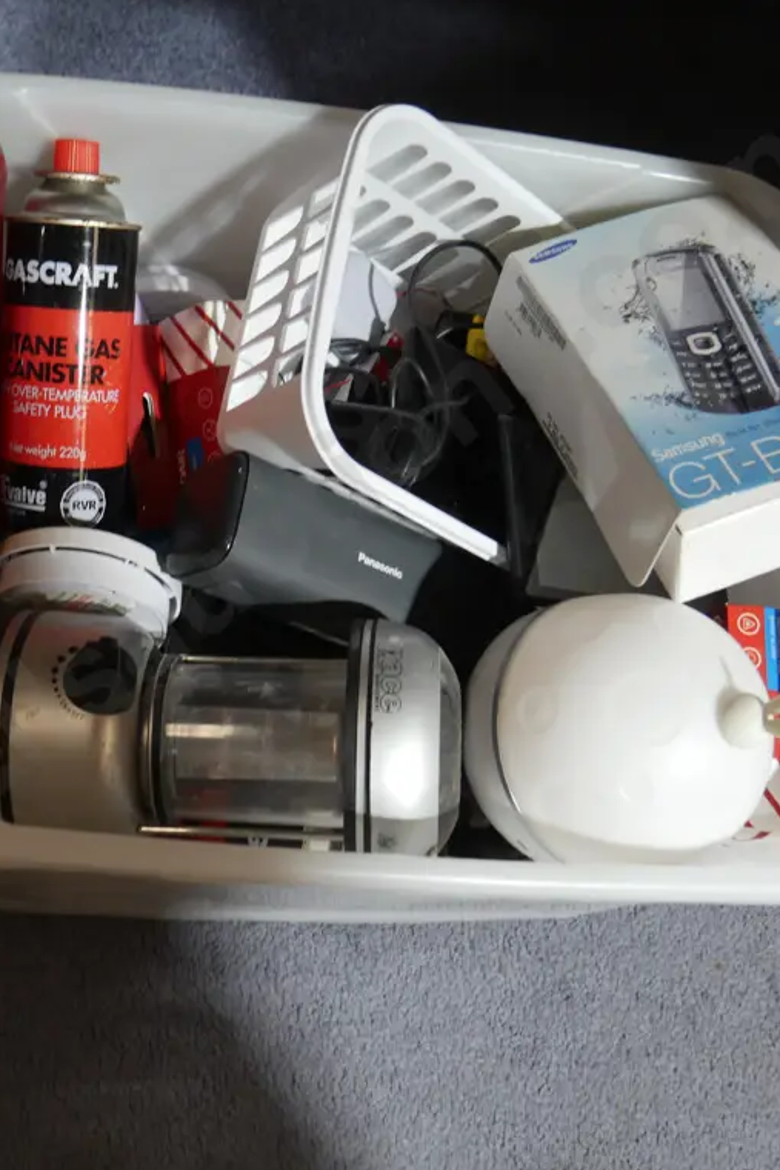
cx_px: 220
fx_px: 1366
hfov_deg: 31.5
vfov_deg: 46.4
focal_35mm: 42
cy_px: 585
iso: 1000
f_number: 3.6
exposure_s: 1/60
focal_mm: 15
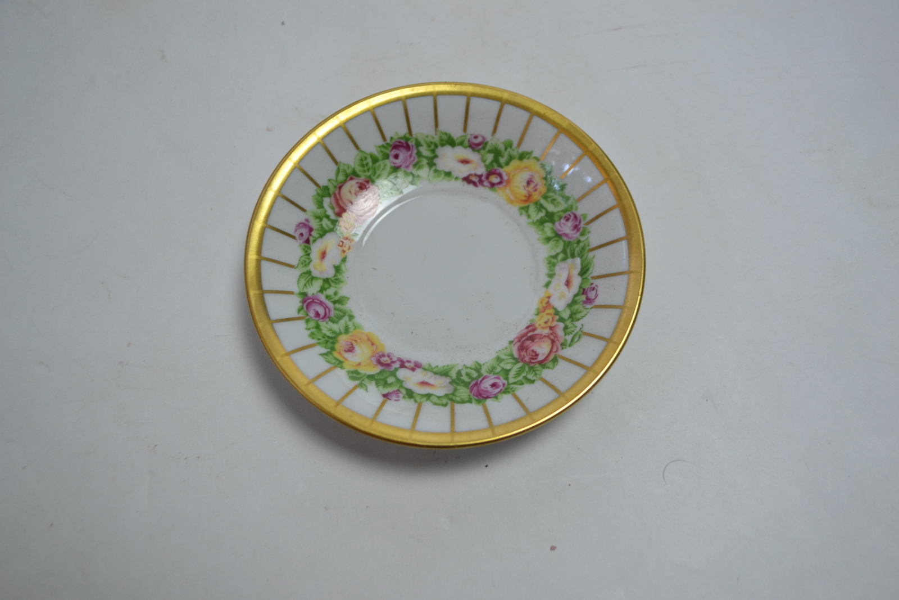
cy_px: 300
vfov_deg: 40.0
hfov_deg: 57.2
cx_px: 450
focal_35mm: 33
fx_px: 824
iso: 400
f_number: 4
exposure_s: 1/40
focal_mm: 22
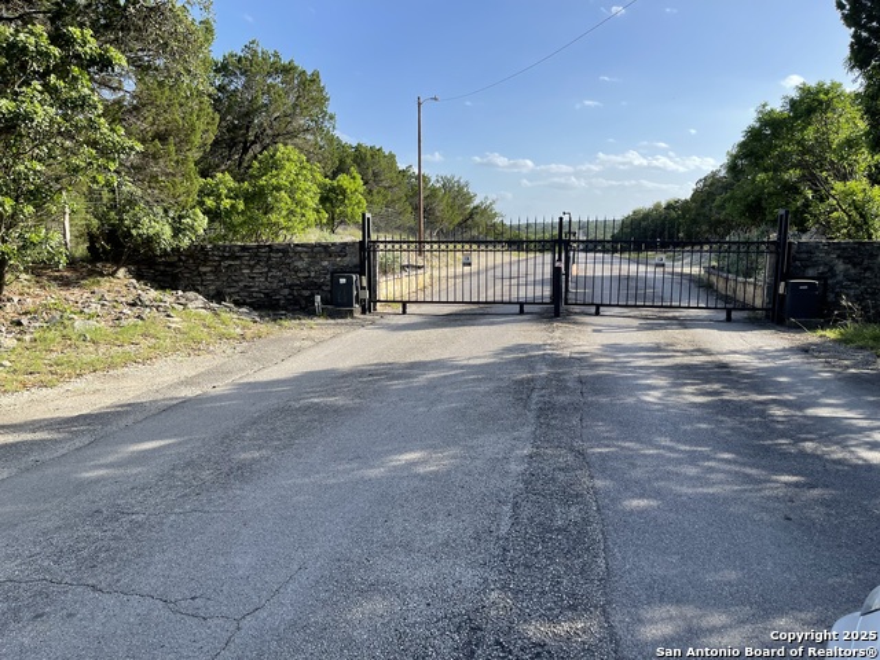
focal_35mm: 25
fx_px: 636
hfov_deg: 69.4
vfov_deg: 54.9
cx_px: 440
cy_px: 330
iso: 32
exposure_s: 1/1883
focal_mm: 5.1
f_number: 1.6
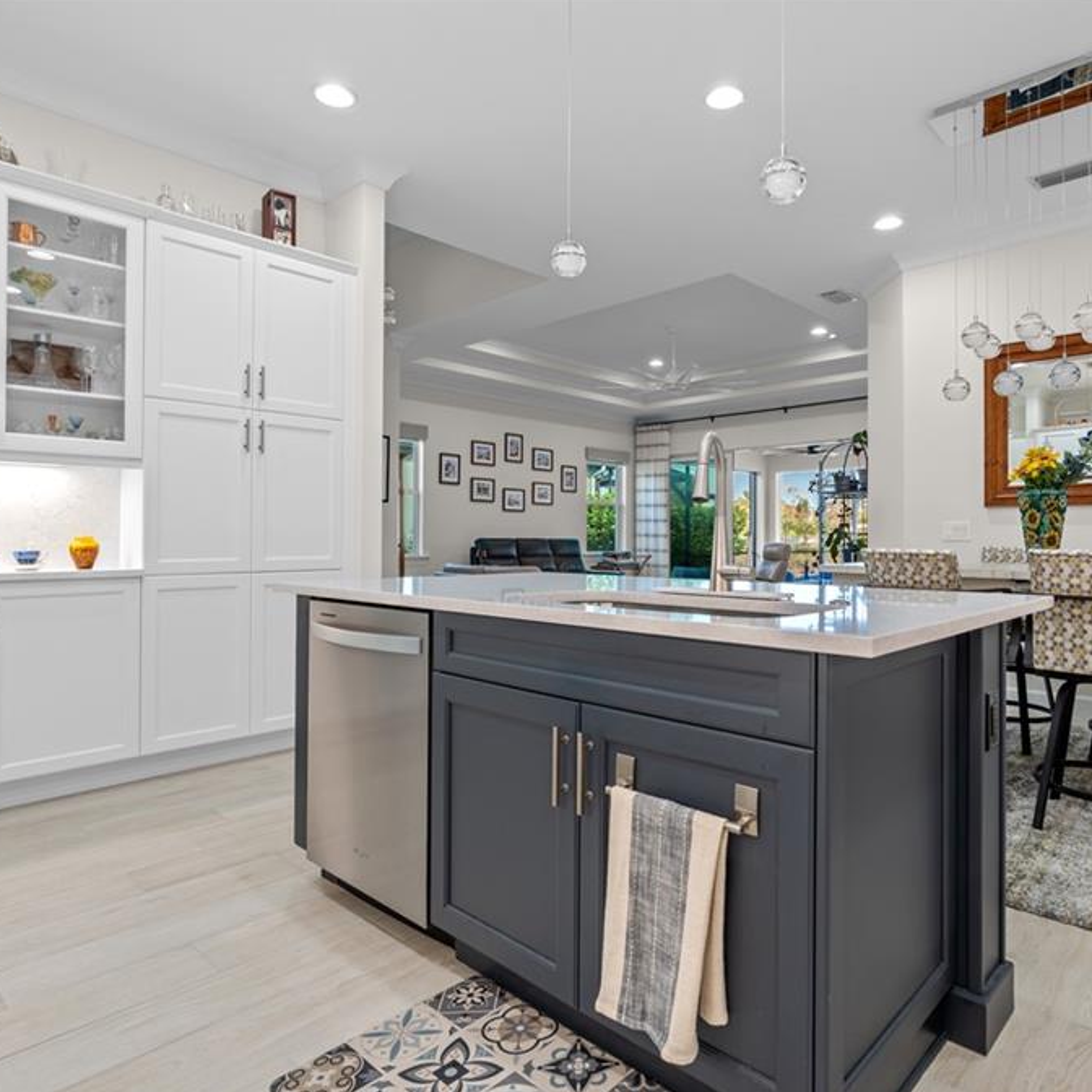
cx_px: 600
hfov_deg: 69.5
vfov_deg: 69.6
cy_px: 544
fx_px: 785
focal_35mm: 22
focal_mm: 17
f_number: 8
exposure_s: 1/2.5
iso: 100
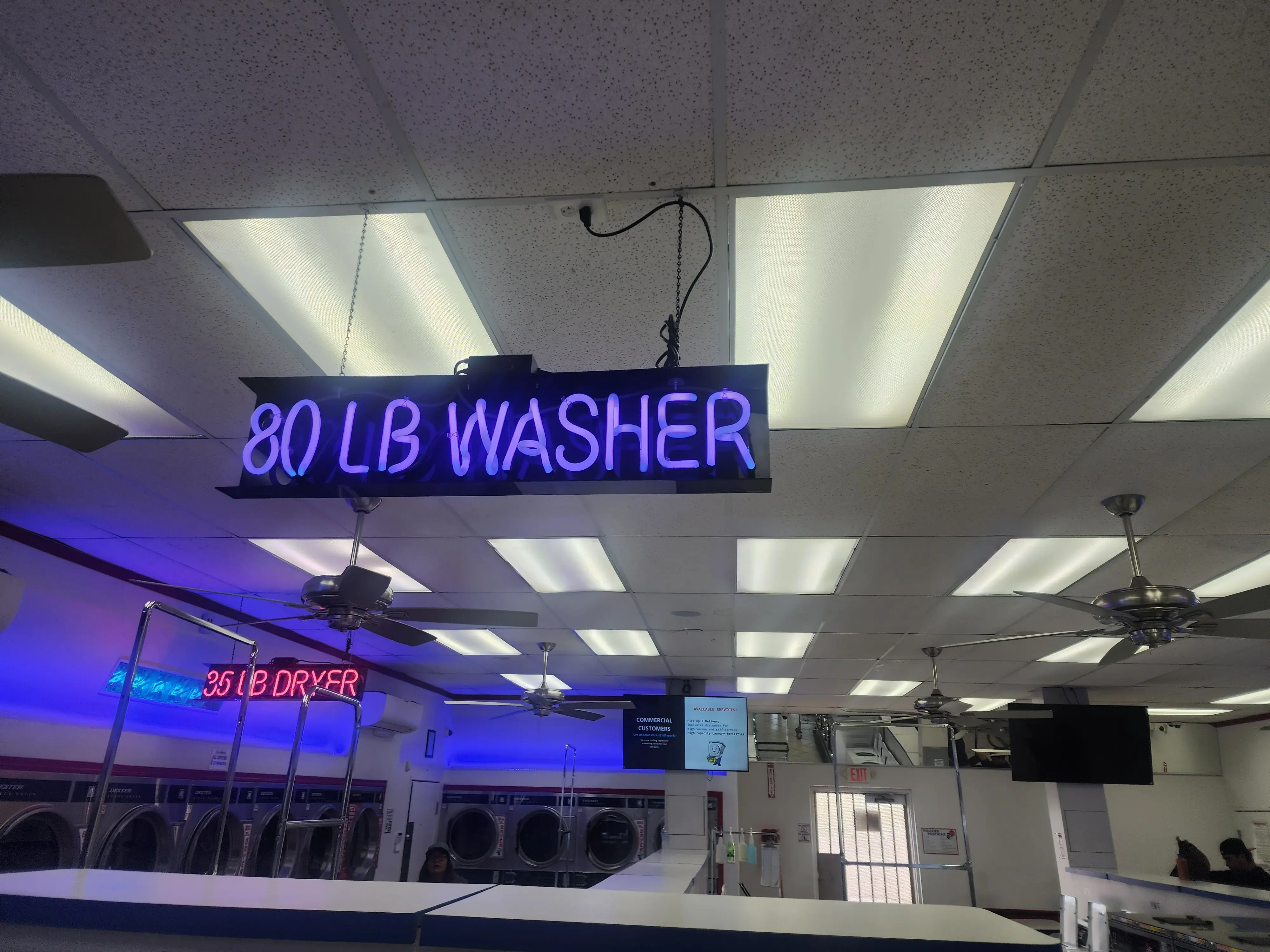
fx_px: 844
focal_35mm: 23
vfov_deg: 58.9
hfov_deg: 73.9
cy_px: 476
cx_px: 635
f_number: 1.8
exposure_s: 1/120
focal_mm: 6.4
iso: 25
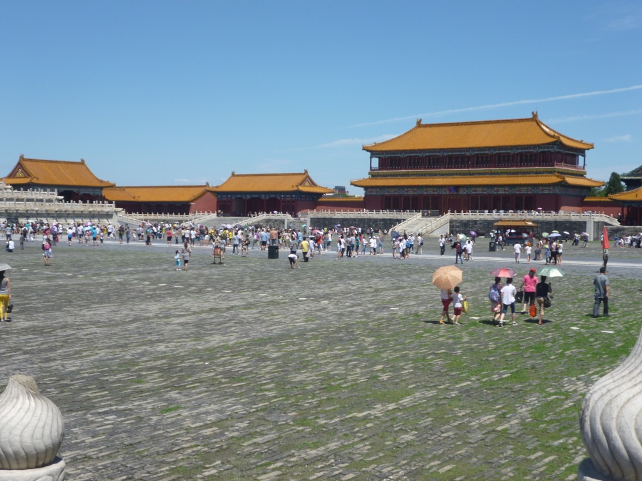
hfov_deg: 39.7
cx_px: 321
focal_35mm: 48
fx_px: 890
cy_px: 240
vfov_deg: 30.3
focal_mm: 8.6
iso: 100
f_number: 13
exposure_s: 1/100
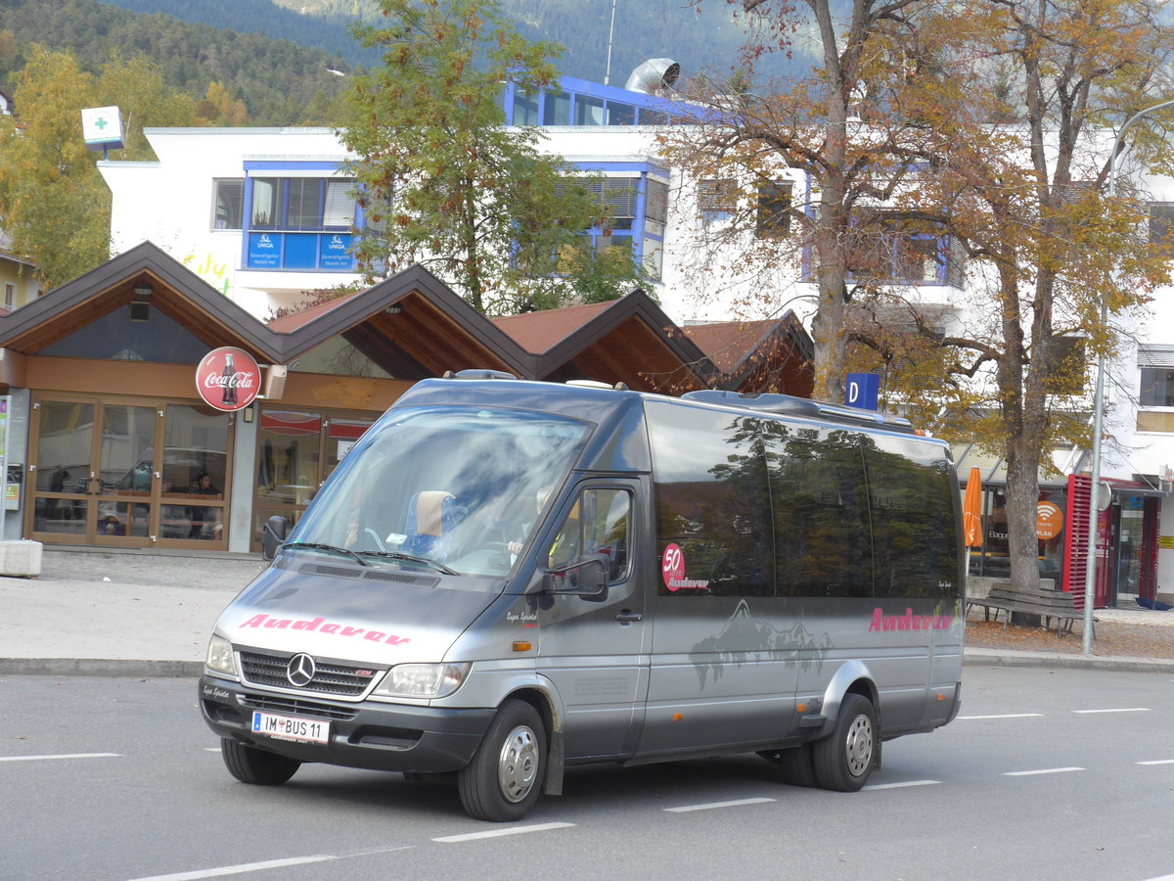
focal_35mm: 80
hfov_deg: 24.4
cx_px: 587
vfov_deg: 18.4
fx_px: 2713
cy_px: 440
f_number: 4.4
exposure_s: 1/200
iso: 160
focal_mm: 16
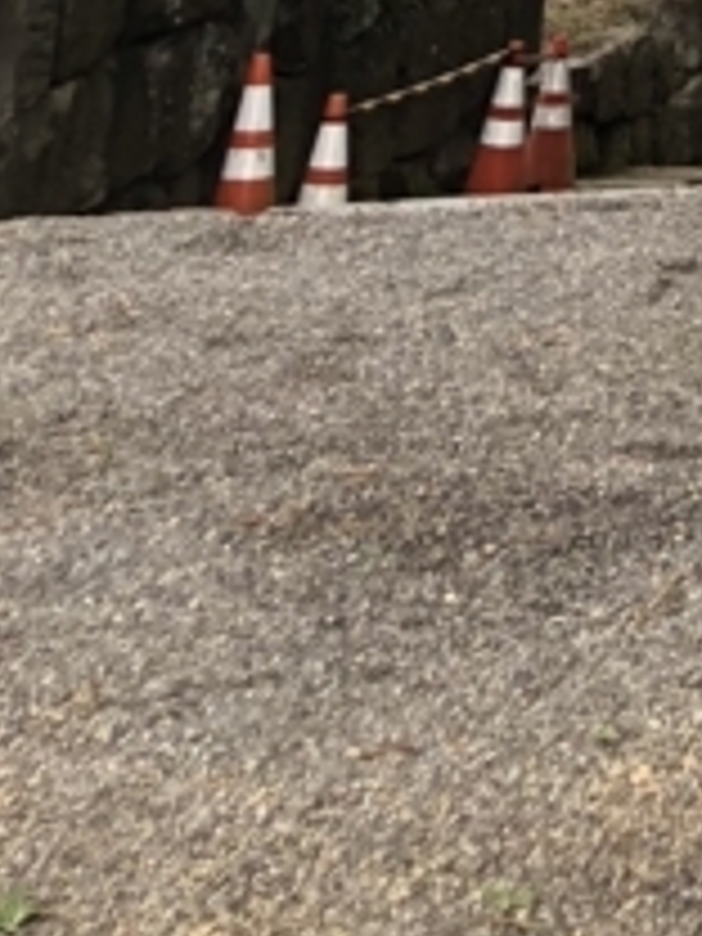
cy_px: -1246
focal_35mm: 138
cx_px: 1701
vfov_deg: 11.9
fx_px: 3731
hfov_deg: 9.5
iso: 20
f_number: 1.8
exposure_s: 1/160
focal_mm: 3.99
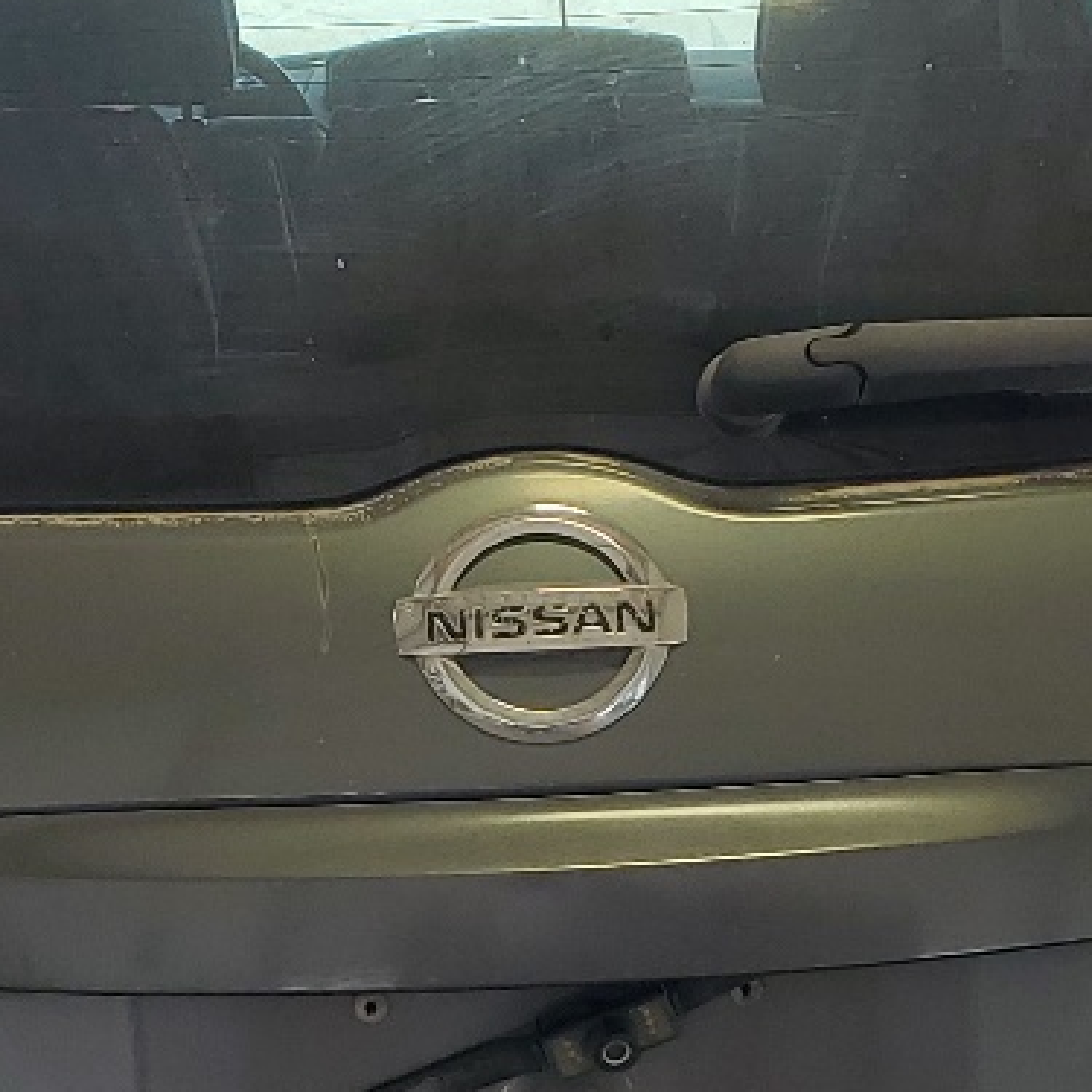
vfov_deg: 17.6
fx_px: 3498
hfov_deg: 17.7
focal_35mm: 98
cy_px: 818
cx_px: 582
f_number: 1.5
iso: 50
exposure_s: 1/143
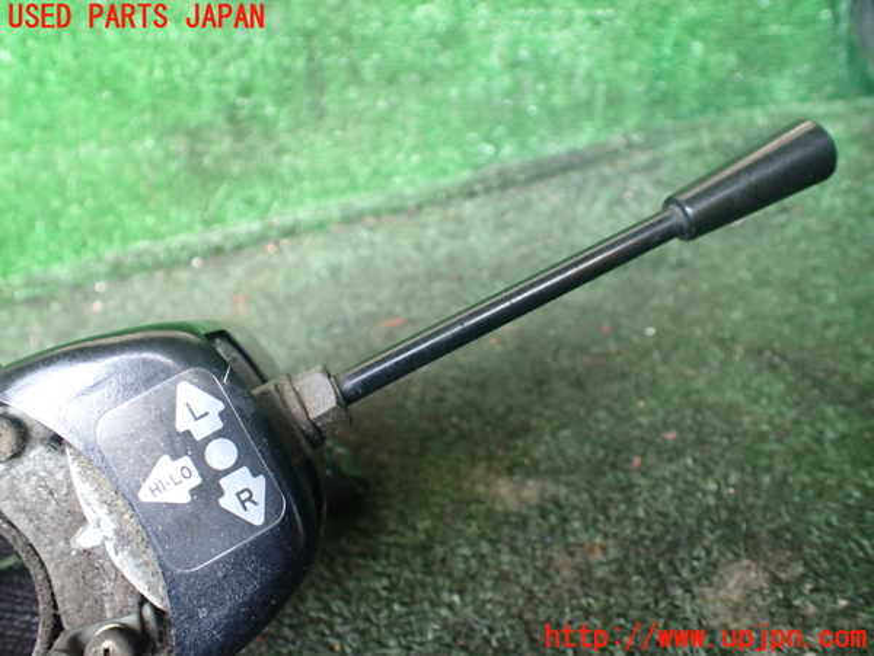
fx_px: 757
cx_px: 437
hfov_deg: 60.0
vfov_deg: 46.8
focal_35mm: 30
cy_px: 328
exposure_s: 1/100
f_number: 2.3
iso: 800
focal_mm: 5.4
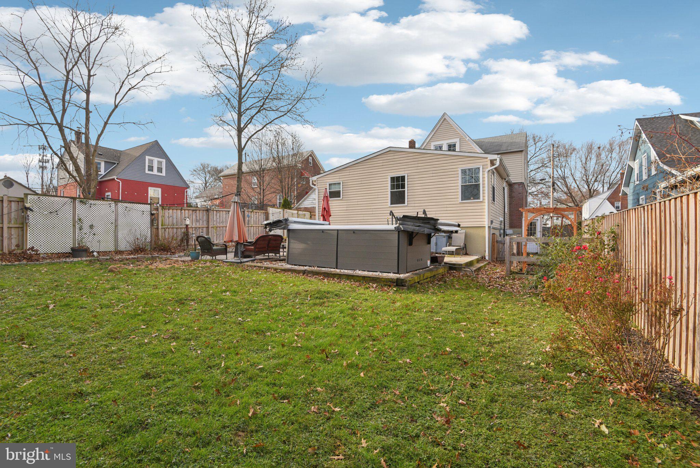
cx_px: 350
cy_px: 234
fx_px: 311
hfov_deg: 96.7
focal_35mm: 16
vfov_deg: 73.8
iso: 400
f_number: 8
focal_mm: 16
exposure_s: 1/320
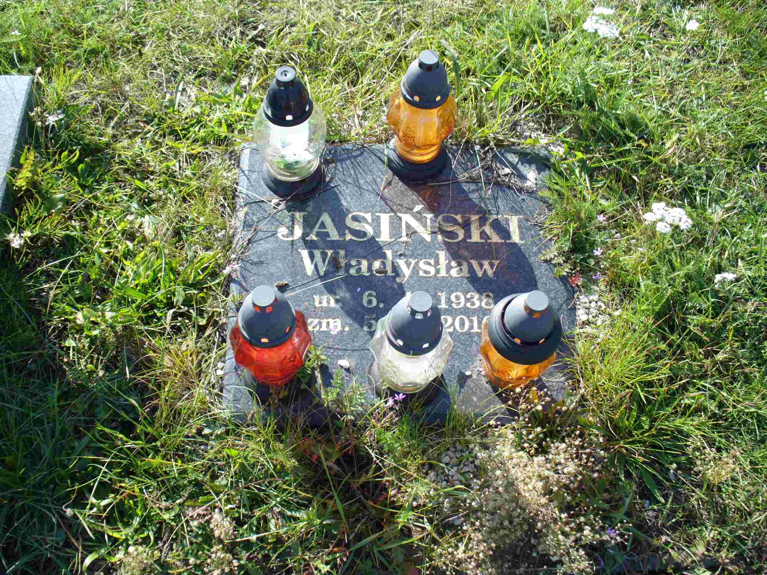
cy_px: 288
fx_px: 820
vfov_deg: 38.7
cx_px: 384
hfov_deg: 50.1
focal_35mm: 37
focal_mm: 6.1
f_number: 2.8
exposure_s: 1/400
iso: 80
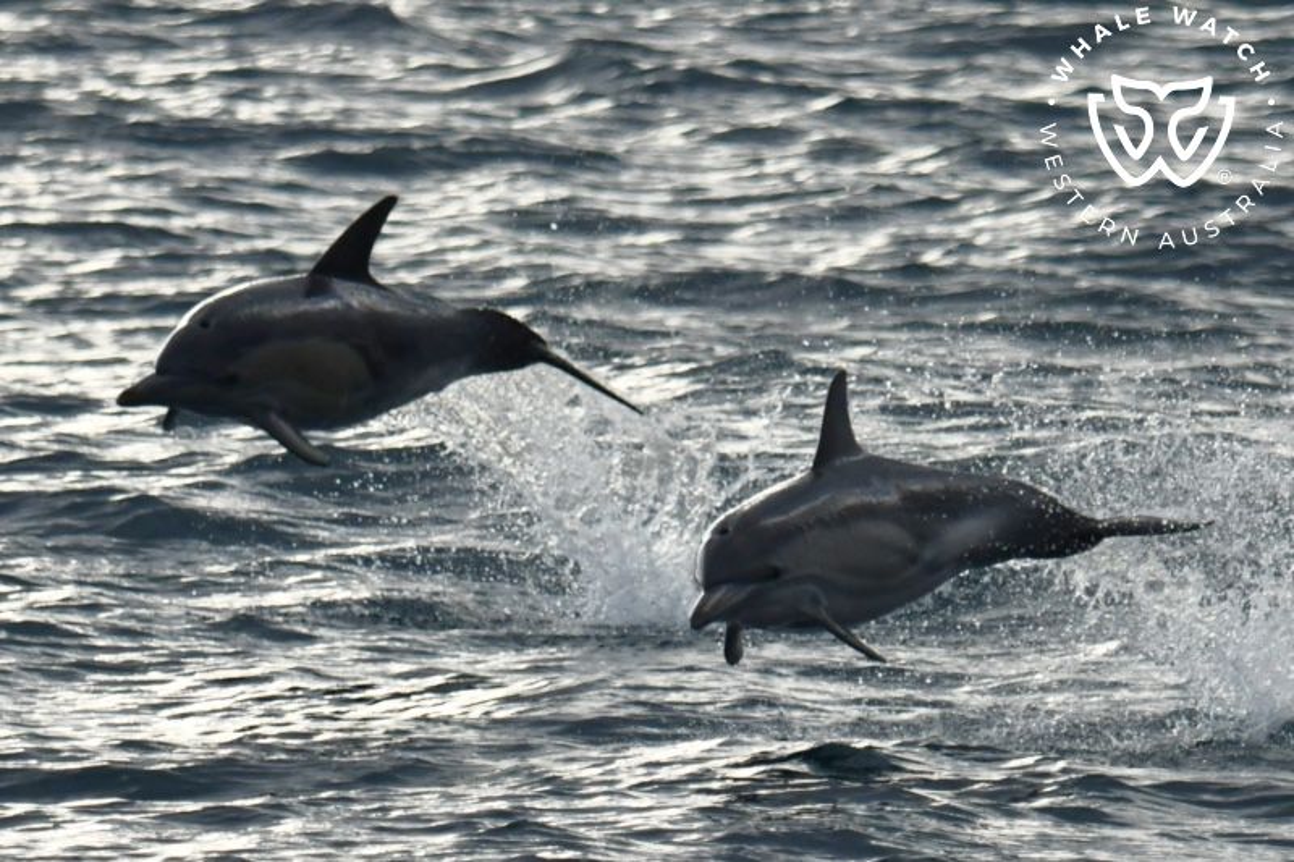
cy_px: 431
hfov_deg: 6.1
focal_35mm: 340
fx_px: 12218
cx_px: 647
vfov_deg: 4.0
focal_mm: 340
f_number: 6
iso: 1250
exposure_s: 1/8000
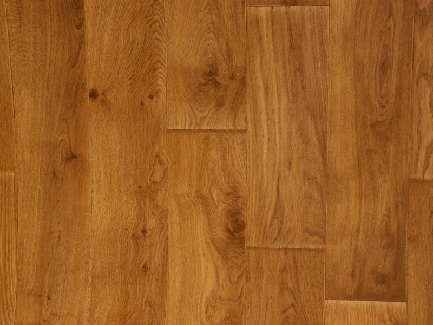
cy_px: 162
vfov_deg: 22.6
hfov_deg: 29.8
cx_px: 216
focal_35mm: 65
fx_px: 813
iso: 100
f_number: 3.2
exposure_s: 1/4
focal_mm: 10.84
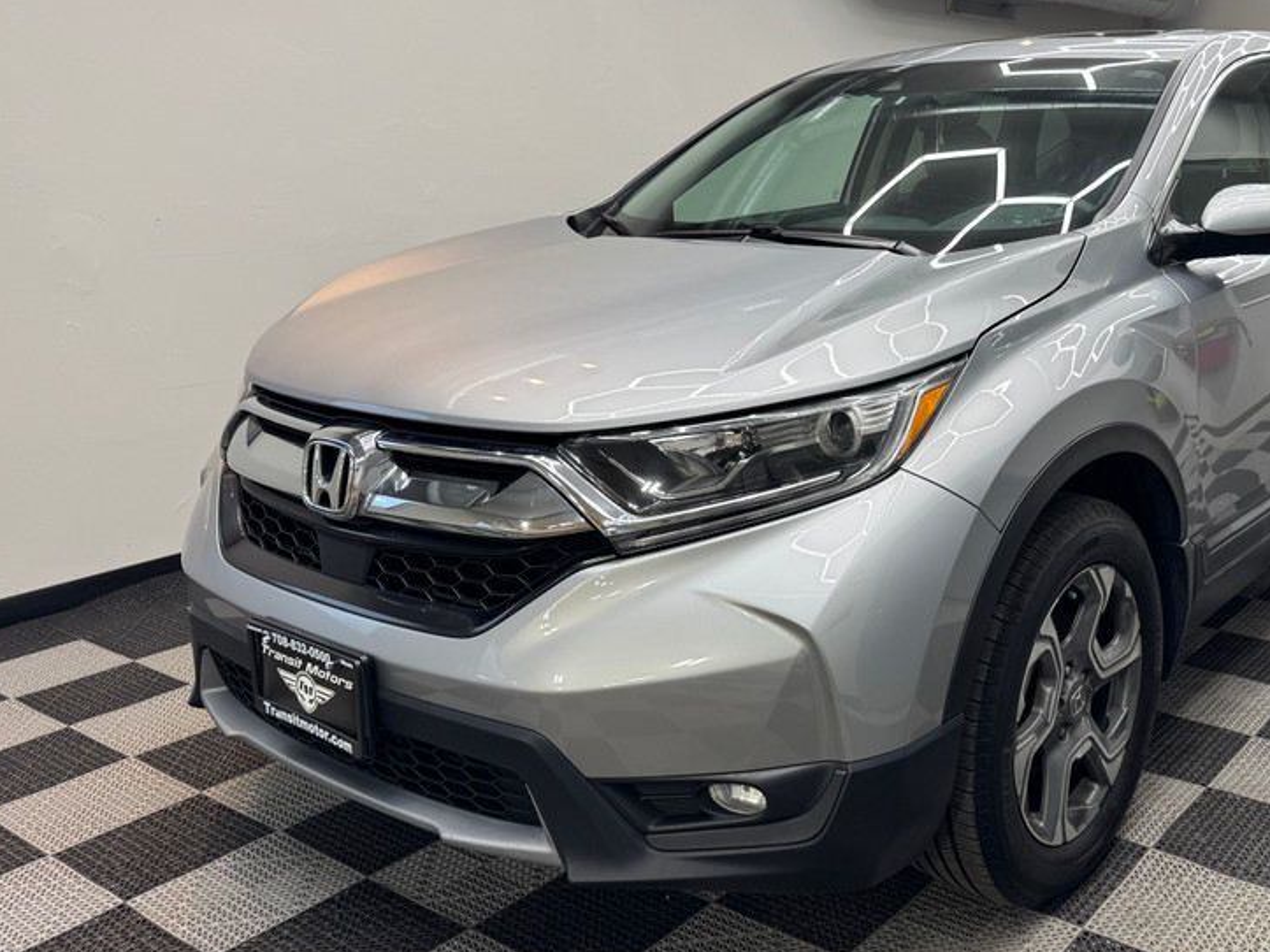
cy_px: 432
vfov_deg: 41.7
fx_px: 1247
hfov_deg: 52.6
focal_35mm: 34
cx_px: 882
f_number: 1.78
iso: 80
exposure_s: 1/120
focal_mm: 6.76
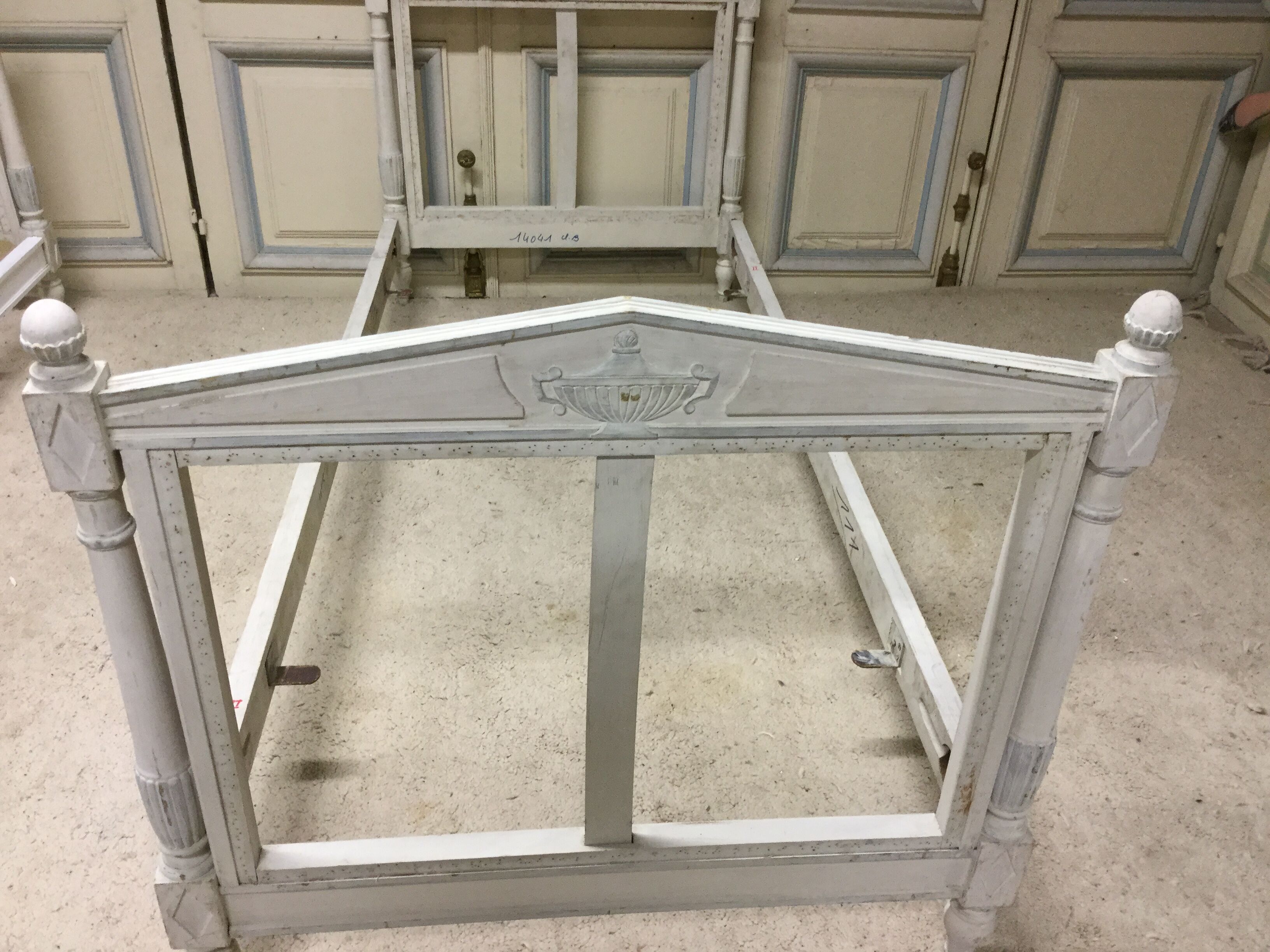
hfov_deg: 58.4
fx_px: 1137
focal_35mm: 31
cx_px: 635
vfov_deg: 45.4
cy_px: 476
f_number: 2.4
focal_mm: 3.3
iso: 100
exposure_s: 1/33
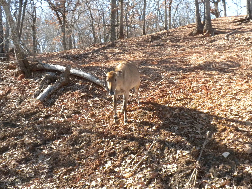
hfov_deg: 36.8
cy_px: 94
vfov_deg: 28.0
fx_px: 379
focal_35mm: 52
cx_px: 126
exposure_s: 1/646
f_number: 4.3
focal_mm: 9.1
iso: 400
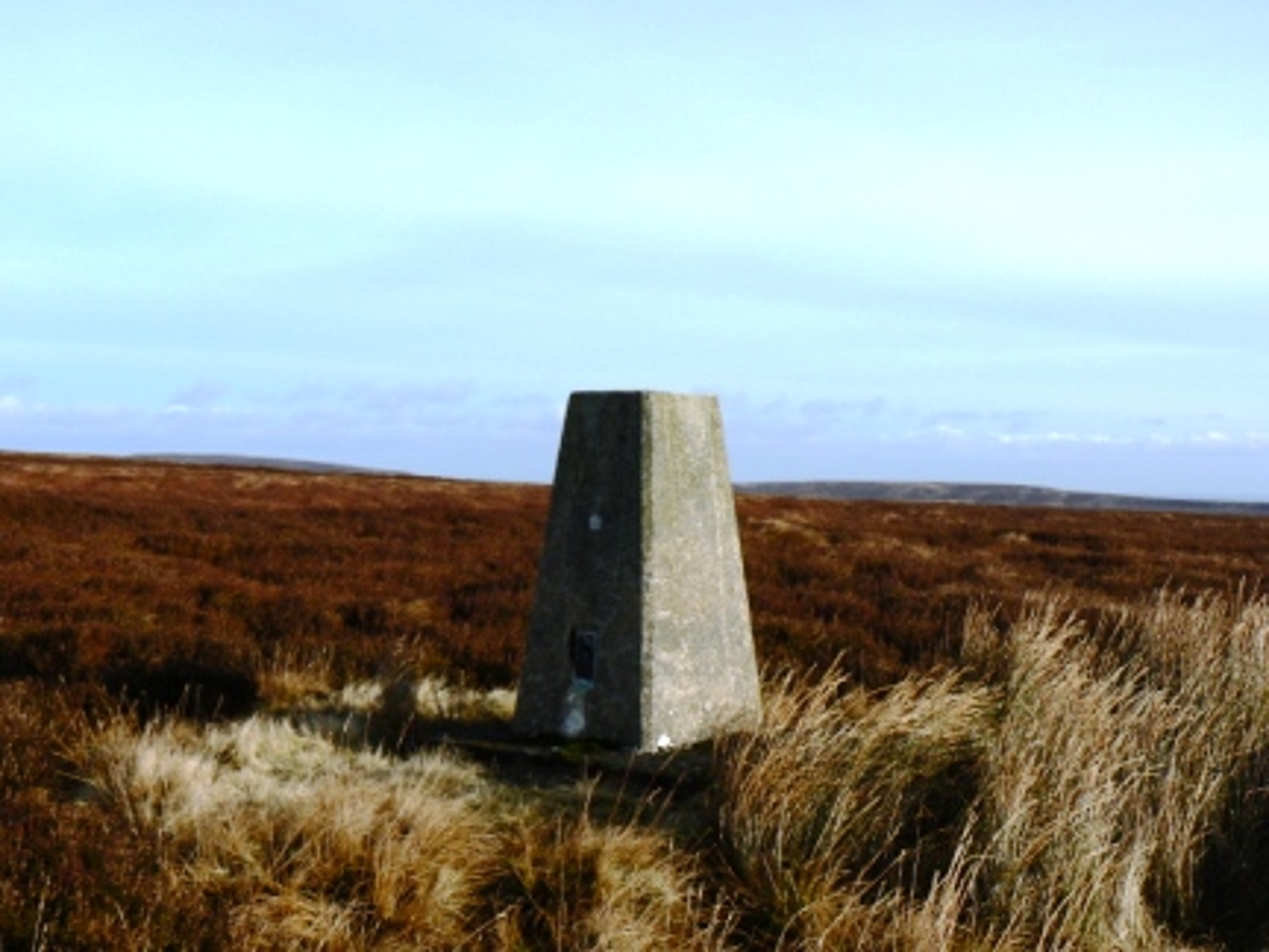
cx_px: 634
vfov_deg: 27.0
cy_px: 476
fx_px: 1980
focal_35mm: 54
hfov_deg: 35.5
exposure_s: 1/400
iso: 80
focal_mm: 8.9
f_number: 7.1
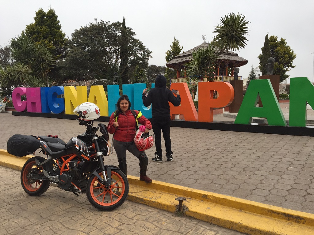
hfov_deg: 61.7
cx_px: 157
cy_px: 118
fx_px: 263
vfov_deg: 48.2
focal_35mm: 29
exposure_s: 1/732
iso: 32
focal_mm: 4.15
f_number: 2.2
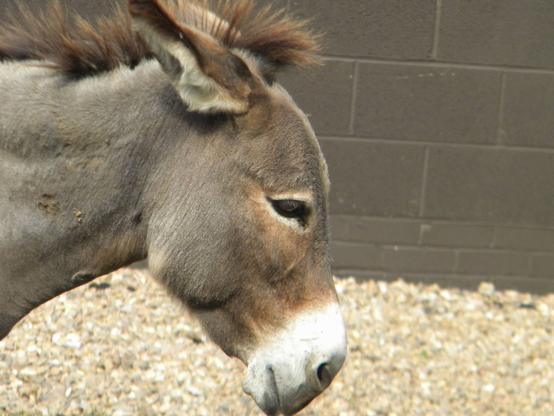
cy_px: 208
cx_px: 277
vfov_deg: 5.3
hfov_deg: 7.1
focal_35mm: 278
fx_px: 4449
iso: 306
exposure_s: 1/500
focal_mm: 50.4
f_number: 5.4
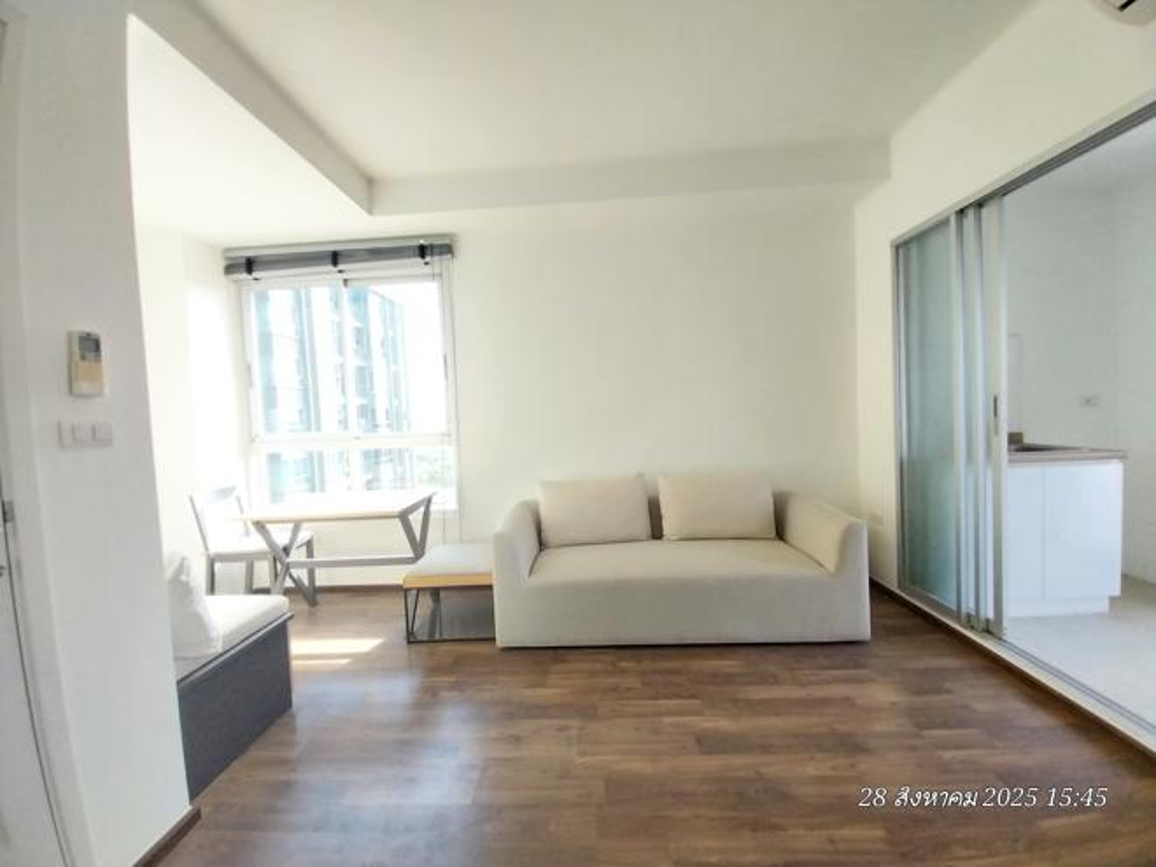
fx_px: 434
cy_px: 434
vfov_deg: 89.9
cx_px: 578
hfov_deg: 106.2
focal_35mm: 13
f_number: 2.2
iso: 100
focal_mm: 1.3
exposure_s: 1/50
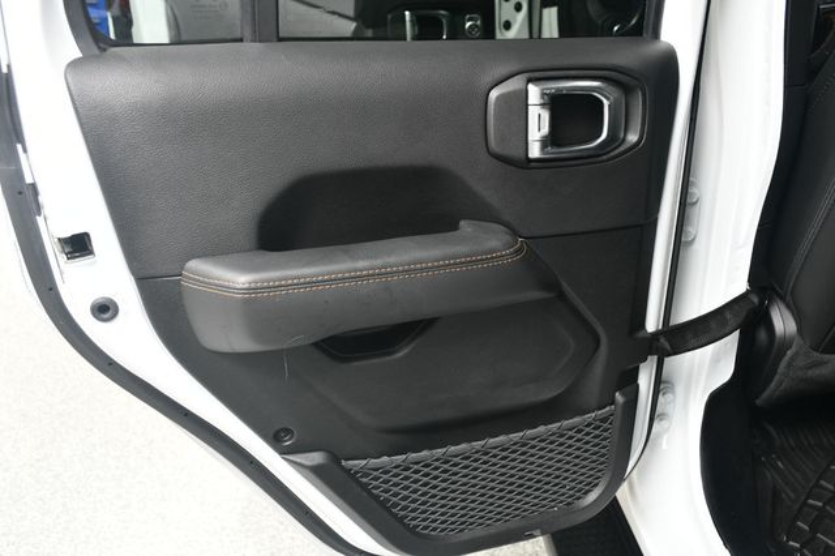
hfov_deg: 53.2
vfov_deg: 36.8
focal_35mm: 36
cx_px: 418
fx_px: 835
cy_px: 278
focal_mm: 24
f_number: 5
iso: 100
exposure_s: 1/160
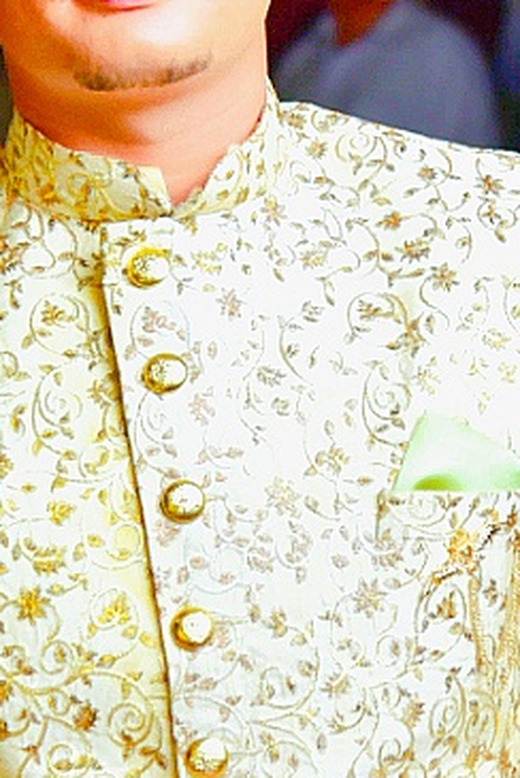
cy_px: 237
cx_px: 179
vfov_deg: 12.3
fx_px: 3611
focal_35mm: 167
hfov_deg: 8.2
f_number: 4.5
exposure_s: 1/125
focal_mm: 62
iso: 1000
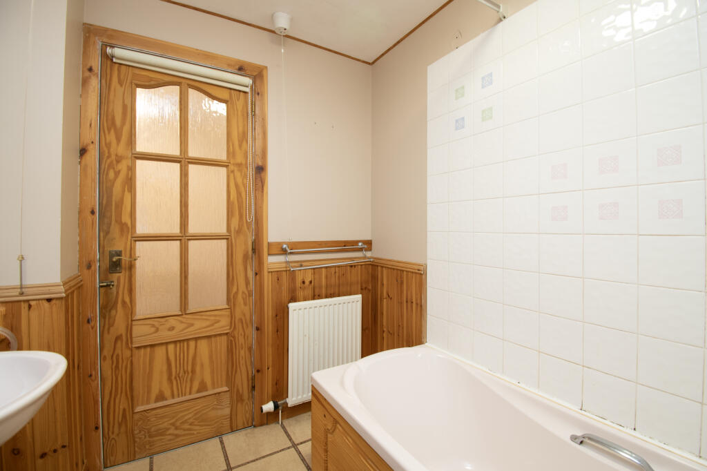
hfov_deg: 100.4
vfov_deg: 77.3
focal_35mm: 15
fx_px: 294
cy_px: 236
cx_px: 354
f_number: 8
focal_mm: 10
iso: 320
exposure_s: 1/6
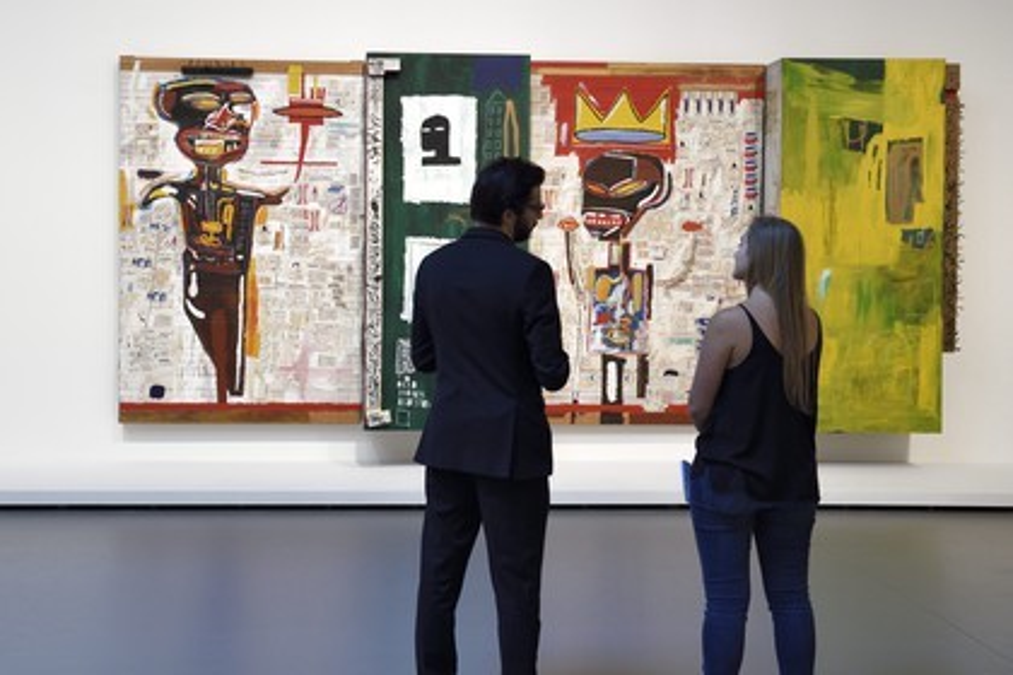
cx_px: 506
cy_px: 338
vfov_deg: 33.4
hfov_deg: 48.5
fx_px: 1125
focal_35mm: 40
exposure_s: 1/60
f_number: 5.6
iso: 1600
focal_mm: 40
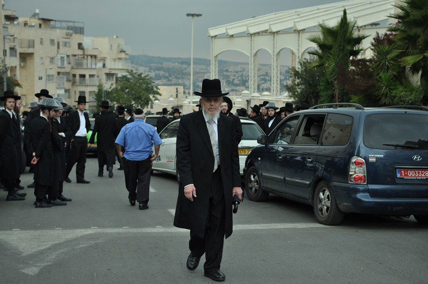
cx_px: 214
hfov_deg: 35.1
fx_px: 677
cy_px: 142
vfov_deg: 23.7
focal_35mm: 57
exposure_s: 1/2000
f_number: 2.8
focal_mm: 38
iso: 500
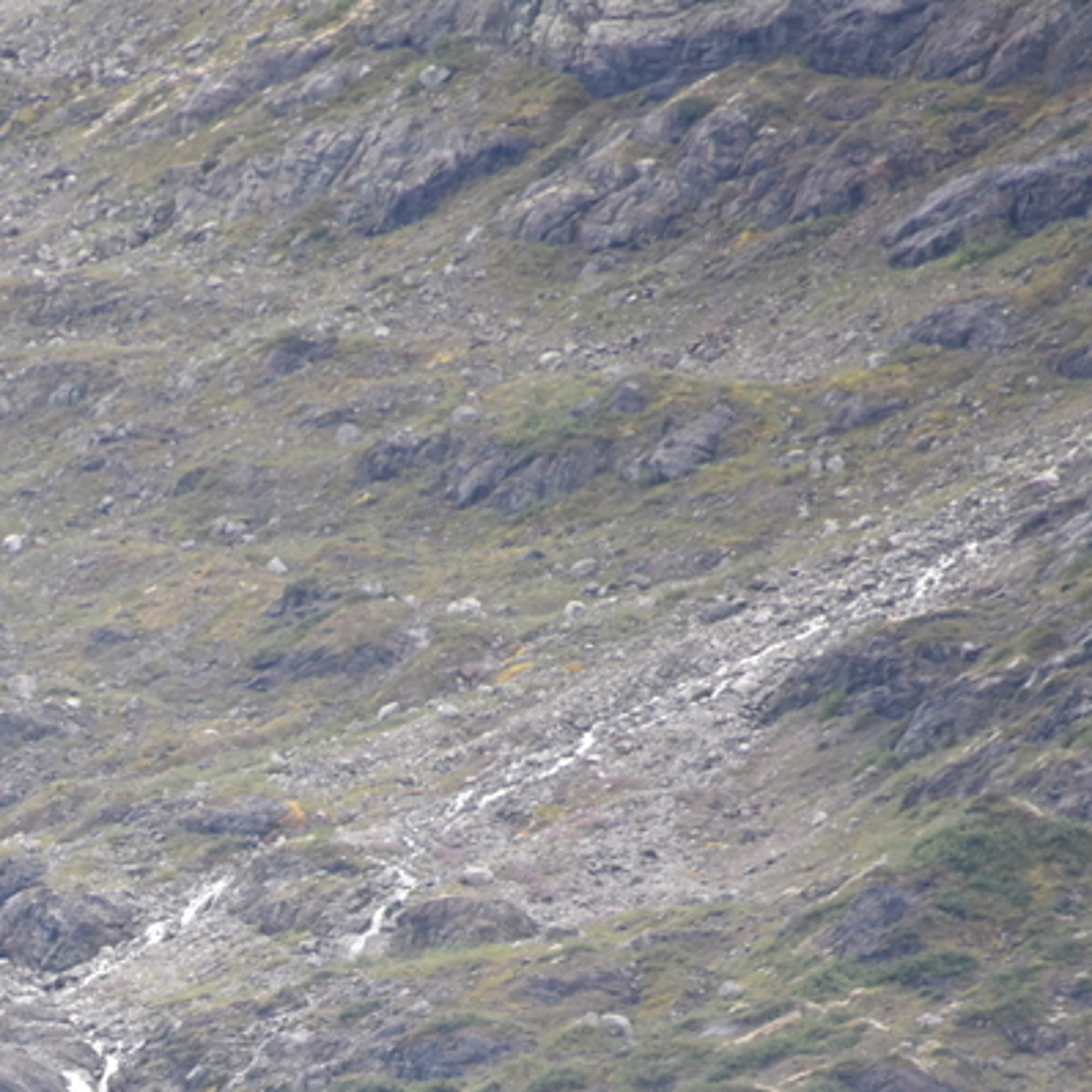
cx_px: -71
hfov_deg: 2.1
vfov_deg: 2.1
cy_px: 1172
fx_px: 29302
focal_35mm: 821
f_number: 5.6
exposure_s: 1/640
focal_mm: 300
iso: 1000
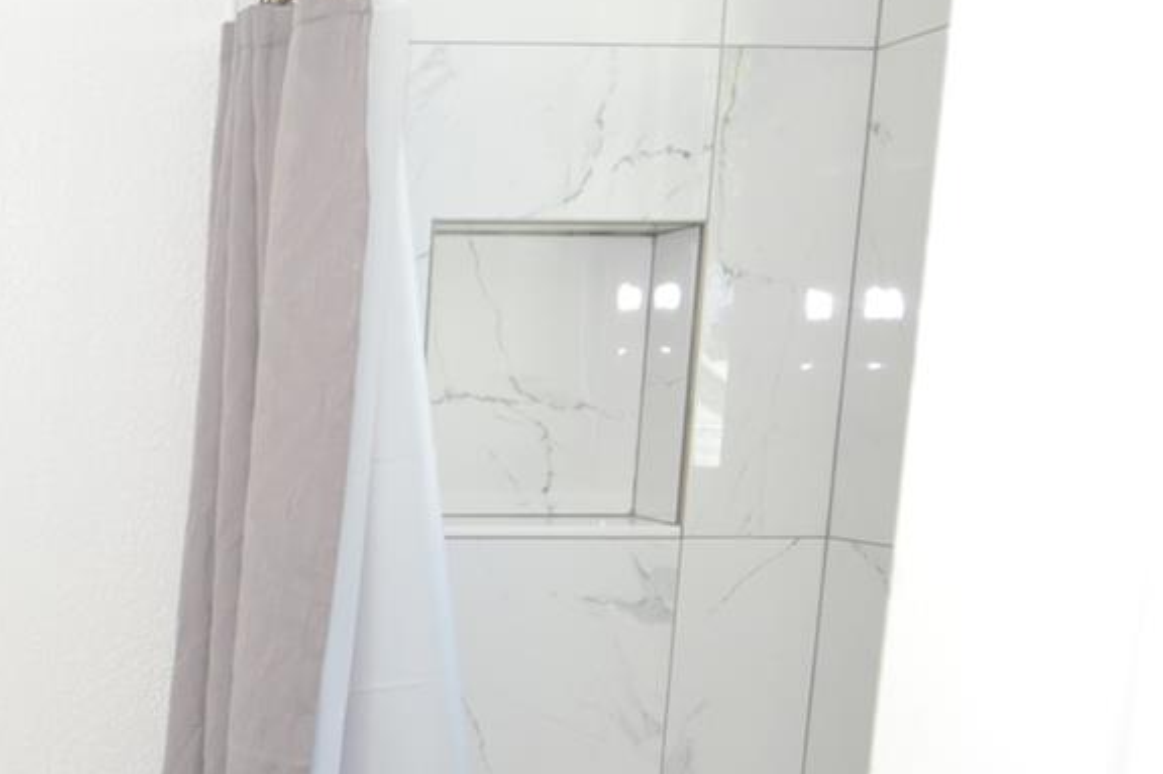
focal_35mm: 50
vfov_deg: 25.9
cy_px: 720
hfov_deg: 34.4
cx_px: -105
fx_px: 1614
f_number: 4.5
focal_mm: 12
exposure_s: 1/80
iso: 400
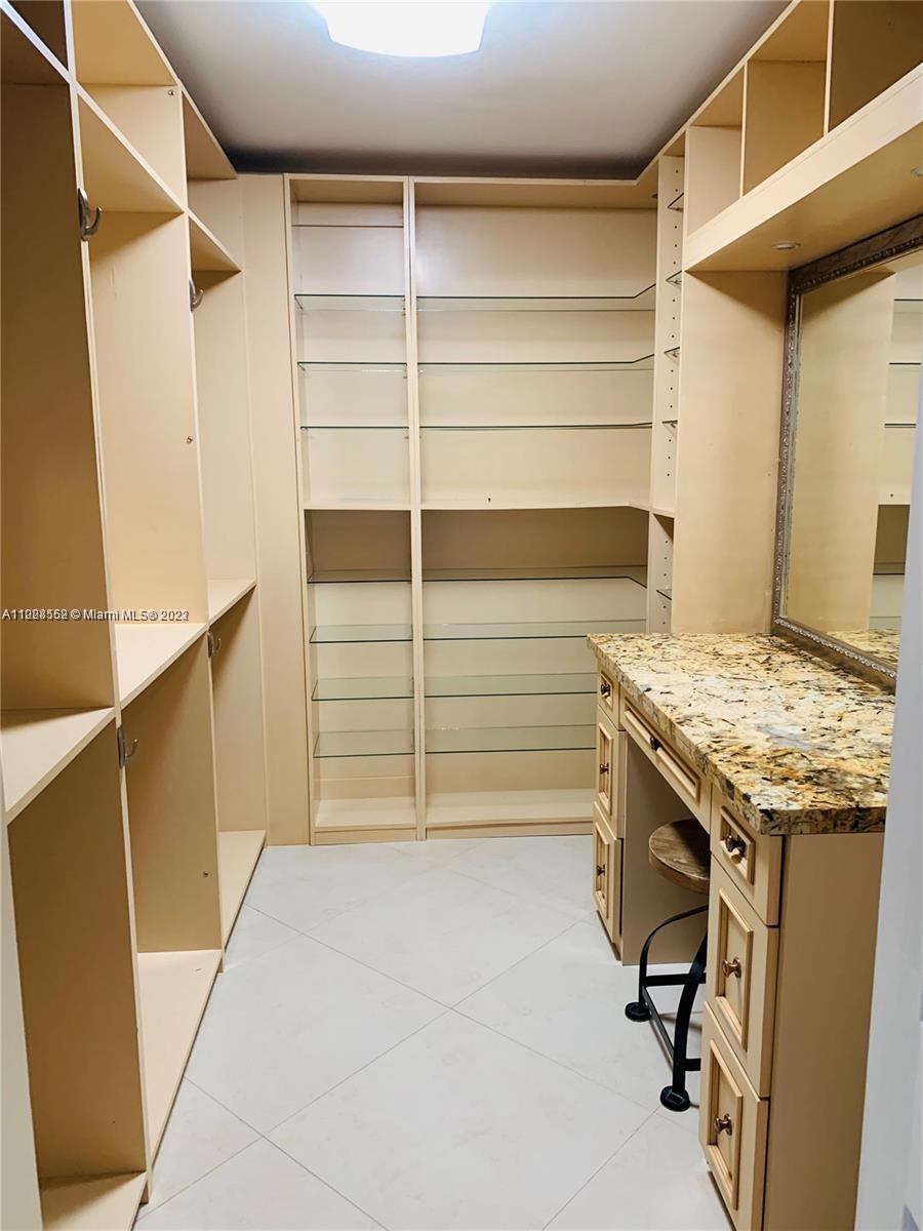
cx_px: 462
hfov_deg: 53.1
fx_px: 924
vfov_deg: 67.3
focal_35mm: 26
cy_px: 616
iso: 200
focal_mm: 4.25
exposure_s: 1/60
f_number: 1.8
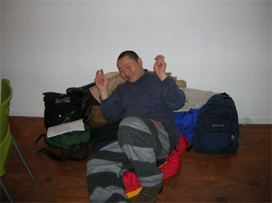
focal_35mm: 34
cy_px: 102
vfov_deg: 41.7
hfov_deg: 54.0
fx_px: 267
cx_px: 136
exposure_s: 1/60.1
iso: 50
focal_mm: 5.7
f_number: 2.9
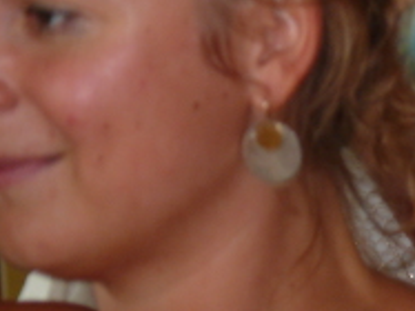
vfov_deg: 3.8
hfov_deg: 5.1
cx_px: 336
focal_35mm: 391
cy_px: -109
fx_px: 4685
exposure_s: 1/30
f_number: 3.6
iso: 100
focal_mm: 26.1
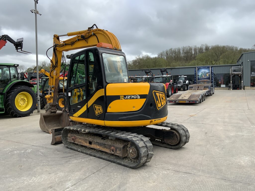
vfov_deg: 48.2
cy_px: 96
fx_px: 214
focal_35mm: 29
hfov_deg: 61.7
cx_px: 128
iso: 16
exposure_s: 1/829
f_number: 1.8
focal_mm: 3
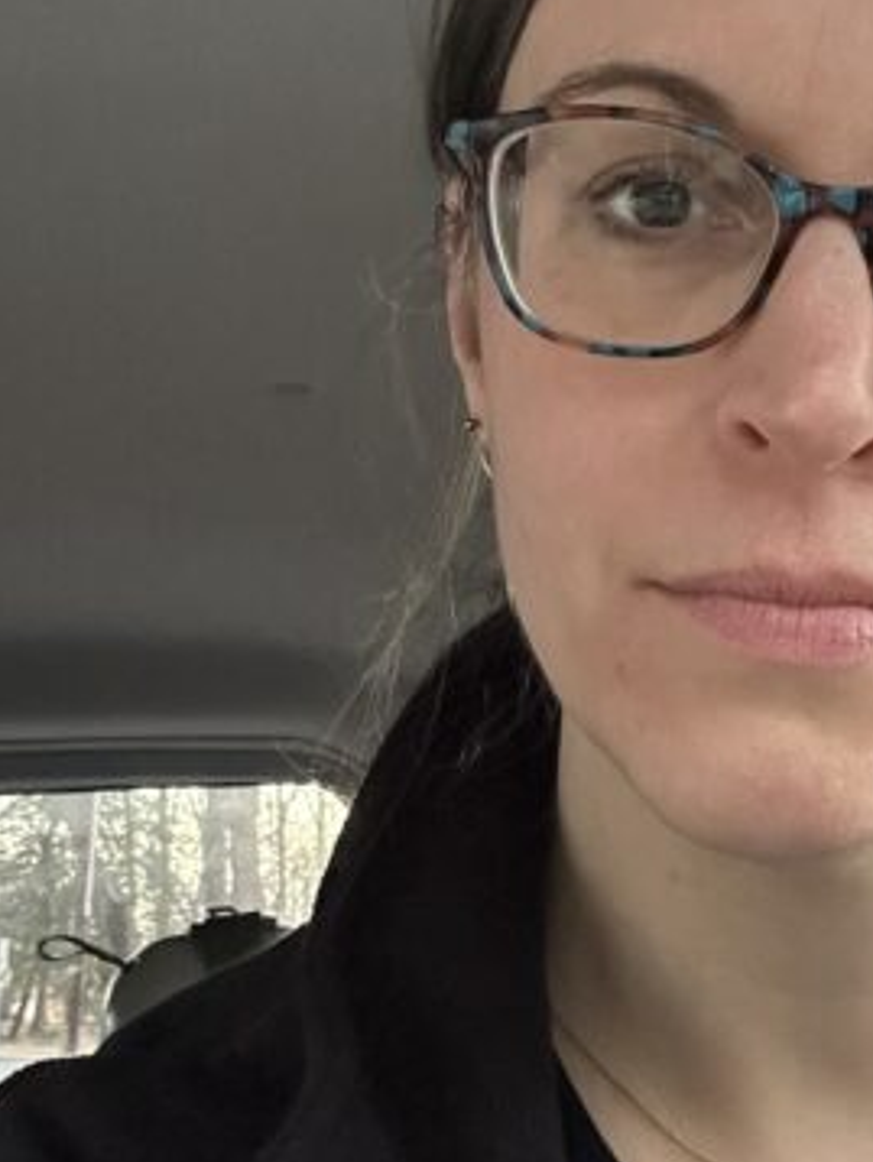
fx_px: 2250
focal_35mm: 67
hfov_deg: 21.9
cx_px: 548
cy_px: 539
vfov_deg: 28.9
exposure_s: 1/30
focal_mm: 2.69
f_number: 1.9
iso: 500
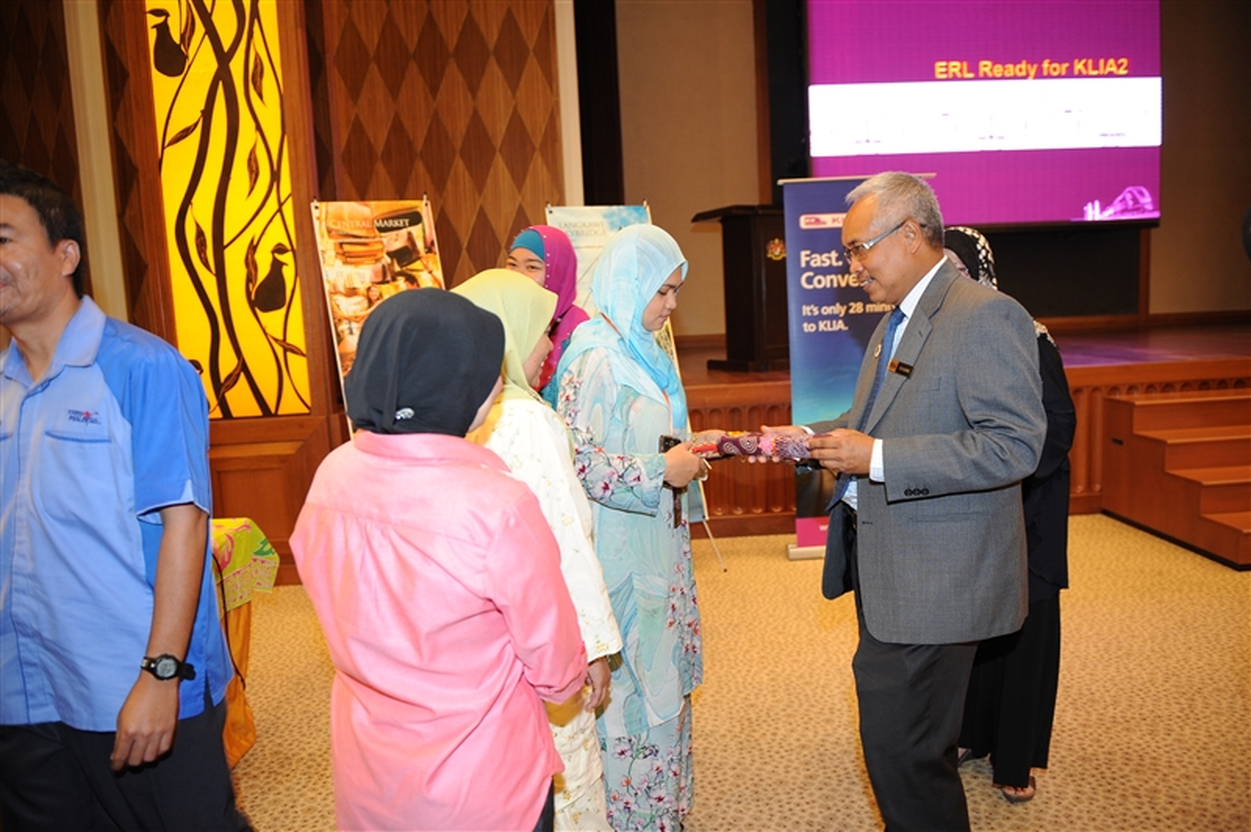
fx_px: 833
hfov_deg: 73.8
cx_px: 626
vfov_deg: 53.1
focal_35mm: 24
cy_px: 416
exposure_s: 1/60
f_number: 2.8
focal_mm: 24
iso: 1000
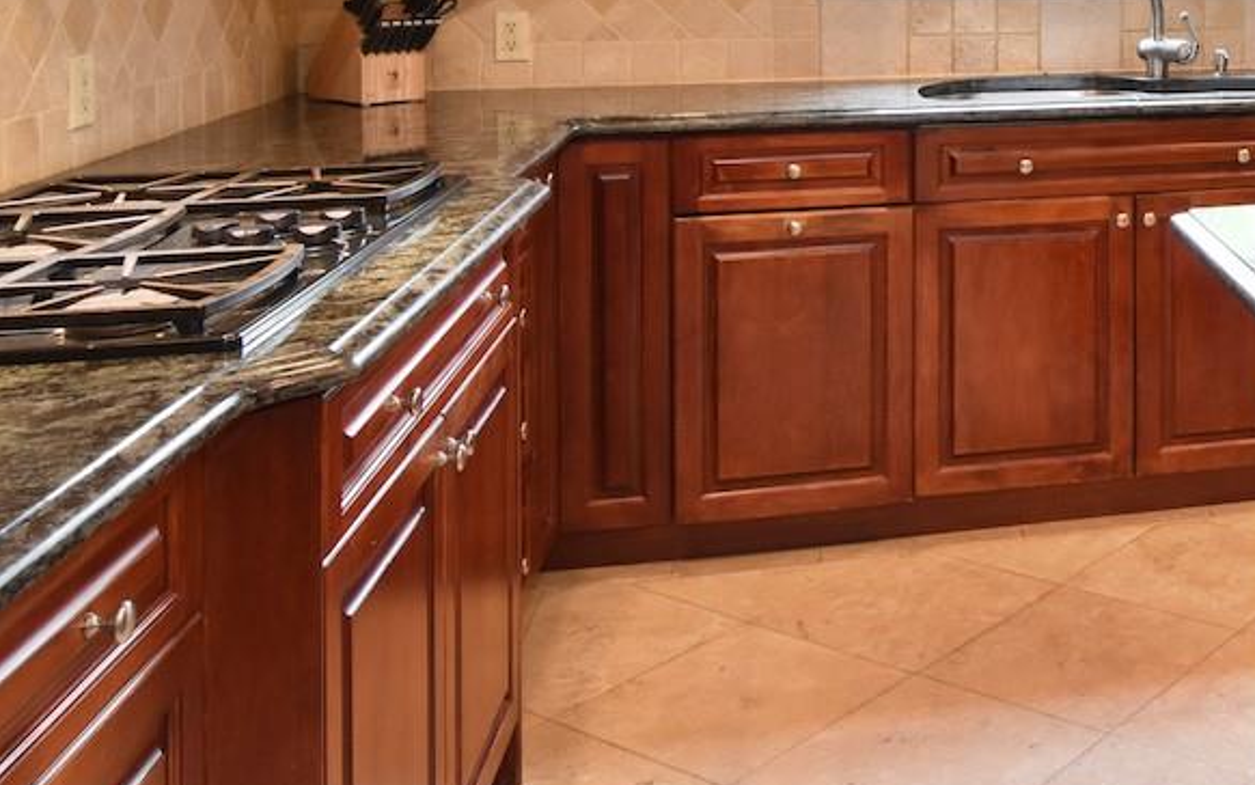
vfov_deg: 27.3
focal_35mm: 43
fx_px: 1482
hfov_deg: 39.4
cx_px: 1305
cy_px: -71
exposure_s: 1/40
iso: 800
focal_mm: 11
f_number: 8
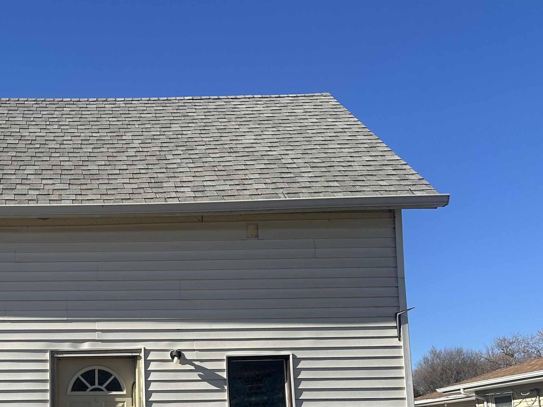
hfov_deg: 40.4
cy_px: 351
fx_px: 690
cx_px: 76
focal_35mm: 44
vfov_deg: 31.6
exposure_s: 1/5525
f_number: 1.78
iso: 80
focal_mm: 6.86
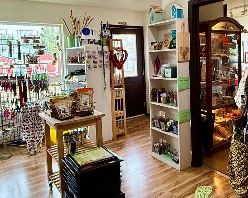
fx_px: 242
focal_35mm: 33
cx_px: 157
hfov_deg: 53.6
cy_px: 72
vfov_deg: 44.1
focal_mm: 2.22
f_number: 2.2
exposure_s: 1/120
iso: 200
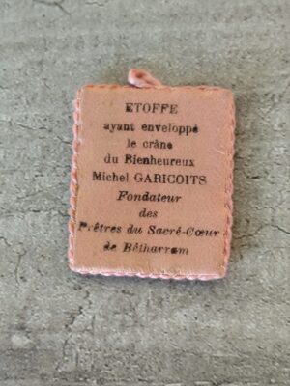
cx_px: 145
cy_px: 193
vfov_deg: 21.1
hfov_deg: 15.9
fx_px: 1039
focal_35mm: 93
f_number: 1.65
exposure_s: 1/25
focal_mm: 6.19
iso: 250
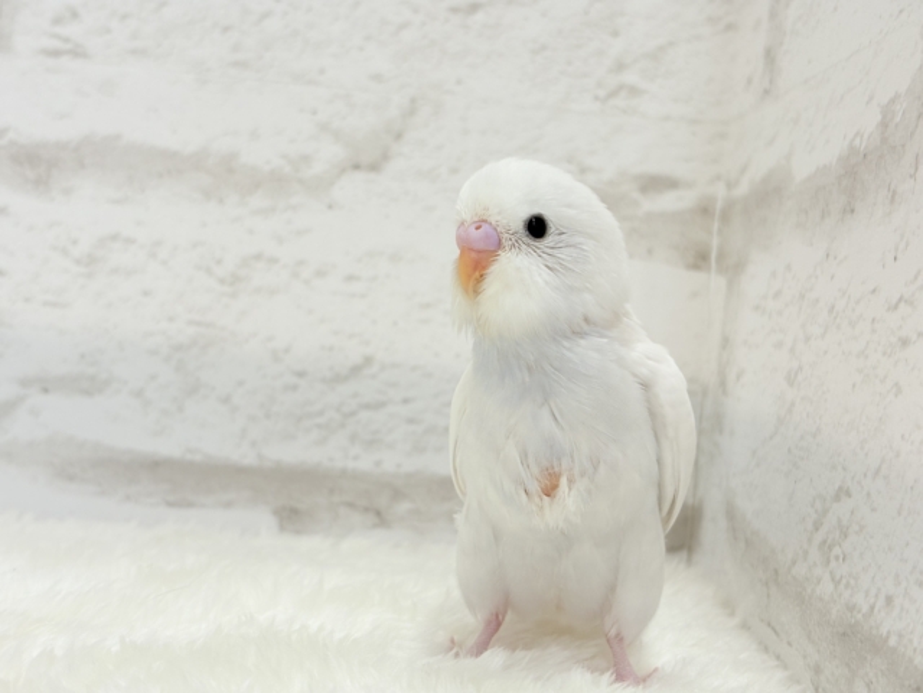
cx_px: 462
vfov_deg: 28.0
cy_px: 346
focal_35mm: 52
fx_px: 1387
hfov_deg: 36.8
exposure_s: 1/50
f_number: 1.6
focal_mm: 5.96
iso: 32
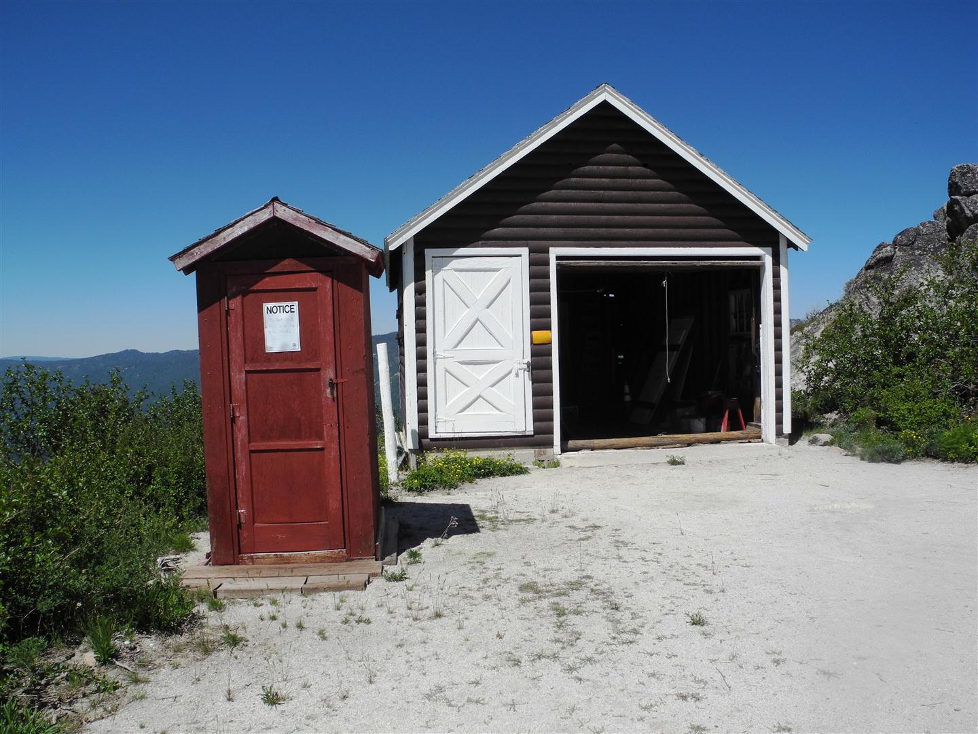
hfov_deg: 63.4
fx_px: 791
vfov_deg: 49.7
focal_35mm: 28
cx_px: 489
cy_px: 367
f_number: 5.6
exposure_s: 1/886
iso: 100
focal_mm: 6
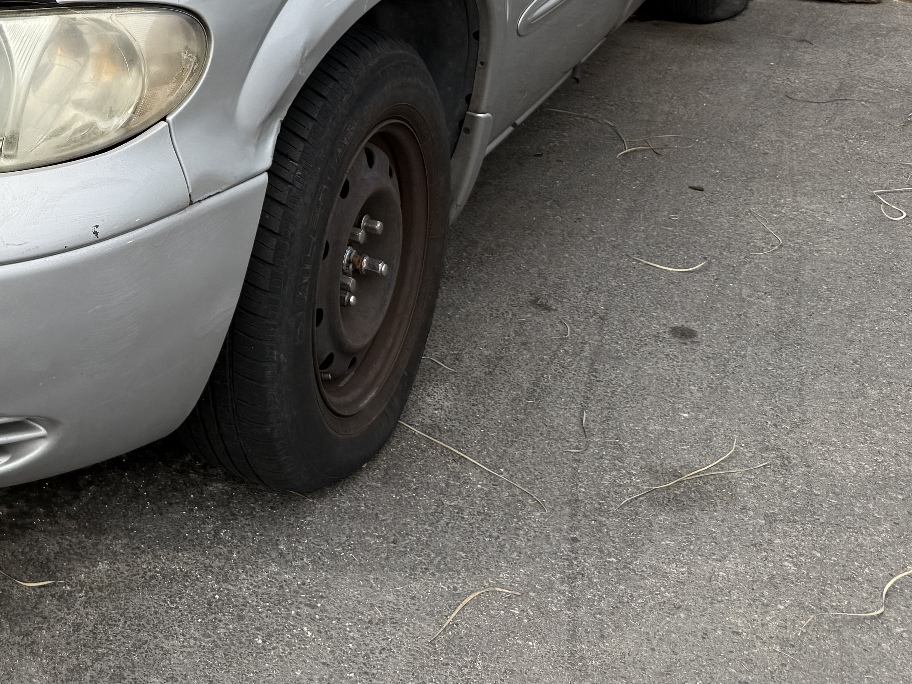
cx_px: -31
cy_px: -79
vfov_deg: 24.3
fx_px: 1475
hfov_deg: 31.4
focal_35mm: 56
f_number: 1.78
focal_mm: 6.76
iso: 80
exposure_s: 1/1901
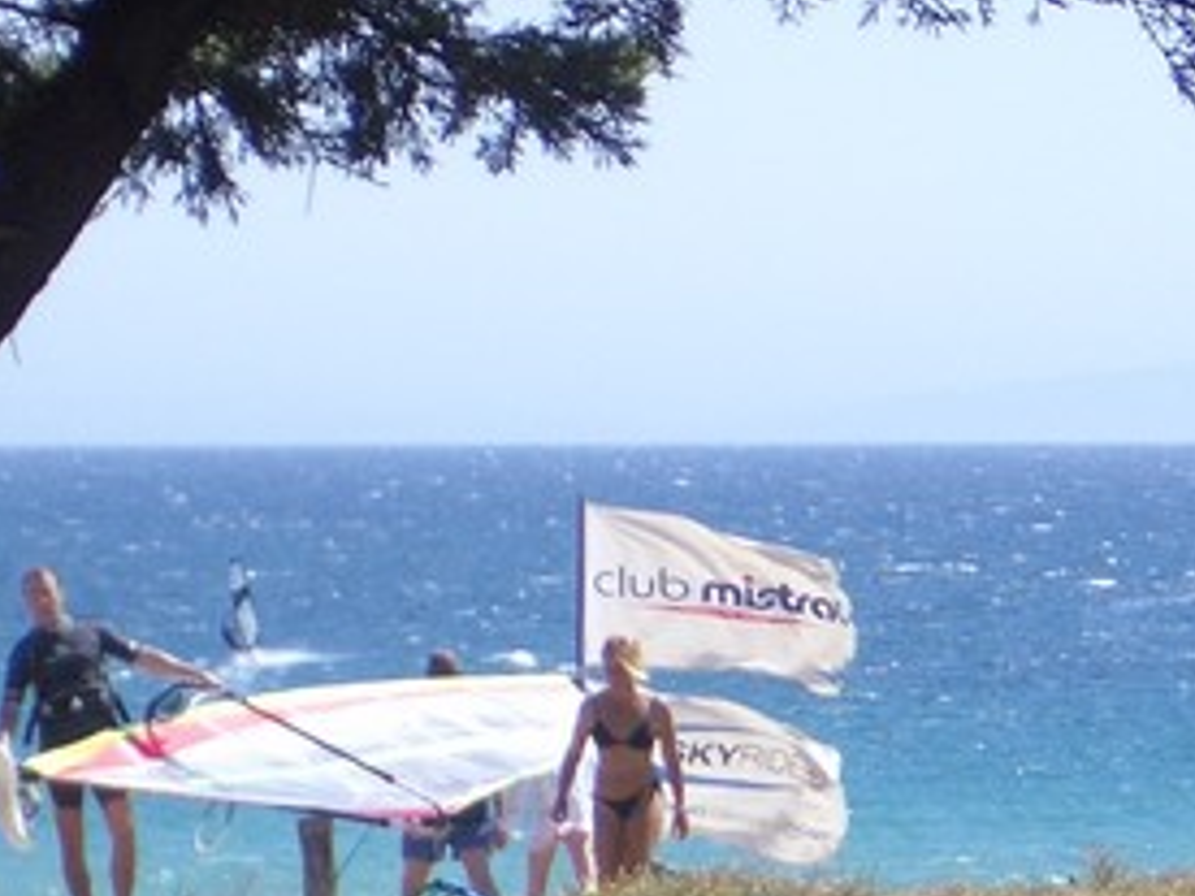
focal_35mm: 362
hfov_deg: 5.5
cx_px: 589
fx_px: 12497
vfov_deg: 4.1
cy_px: 587
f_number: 4.8
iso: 50
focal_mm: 17.4
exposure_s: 1/320
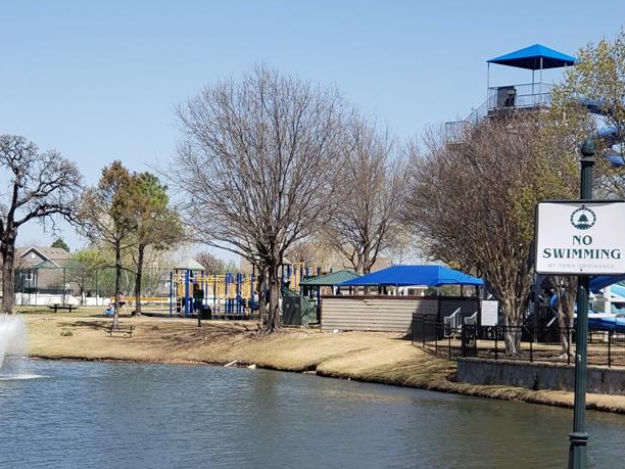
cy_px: 291
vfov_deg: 17.0
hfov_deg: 22.2
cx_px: 128
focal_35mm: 87
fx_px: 1571
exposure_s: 1/671
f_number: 2.4
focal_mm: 6
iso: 32
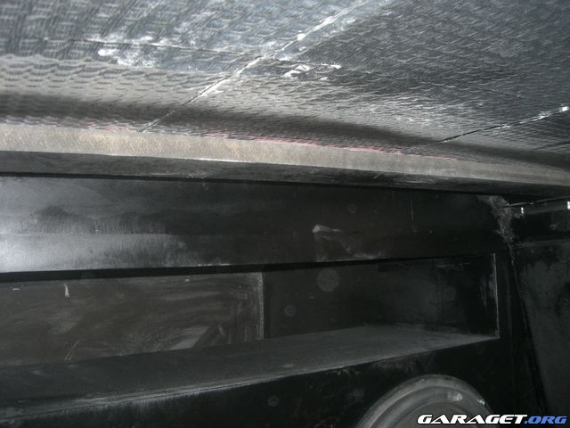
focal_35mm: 38
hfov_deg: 49.0
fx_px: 626
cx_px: 285
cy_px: 214
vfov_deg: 37.7
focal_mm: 6.2
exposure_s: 1/60
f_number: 2.7
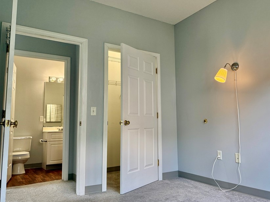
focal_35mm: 30
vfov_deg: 46.8
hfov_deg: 59.2
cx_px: 168
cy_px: 94
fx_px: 234
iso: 200
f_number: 1.78
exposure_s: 1/131
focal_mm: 6.76
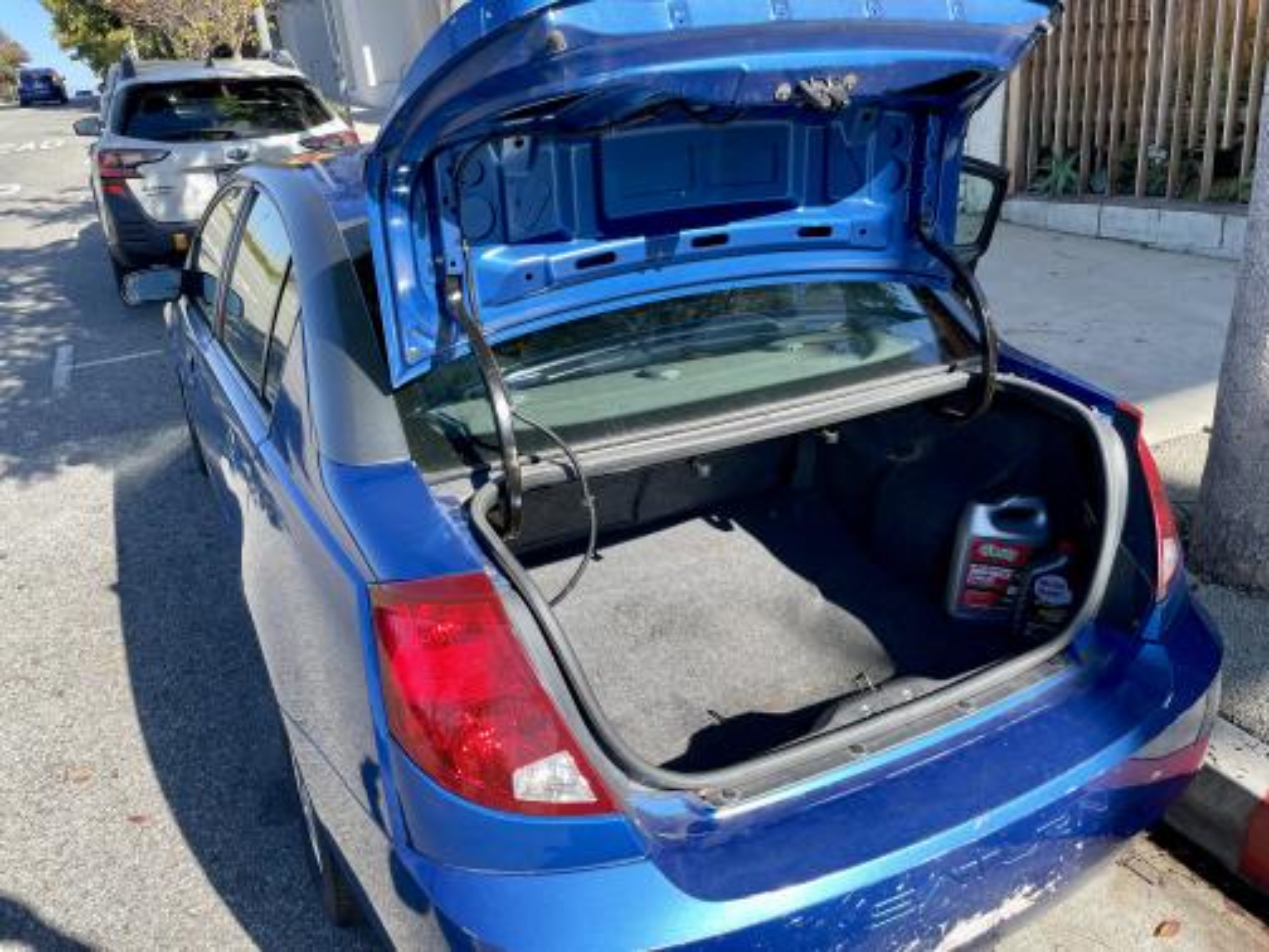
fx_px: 953
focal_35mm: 26
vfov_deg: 53.1
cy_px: 476
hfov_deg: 67.3
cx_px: 634
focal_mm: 4.2
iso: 32
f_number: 1.6
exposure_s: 1/615
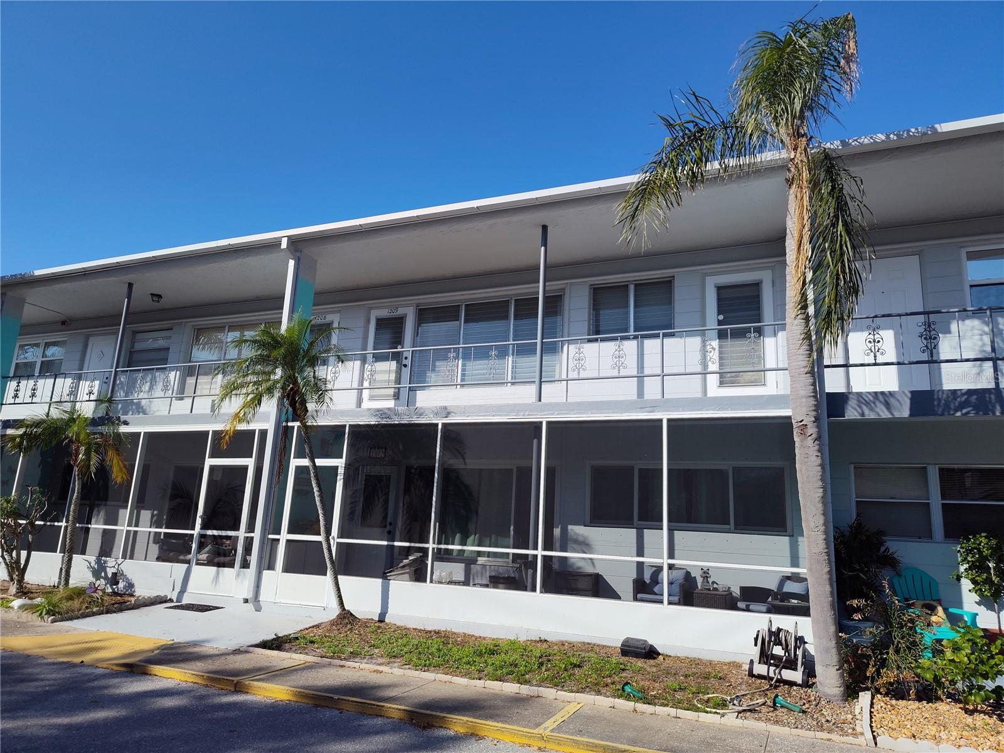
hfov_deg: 73.9
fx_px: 667
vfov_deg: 58.9
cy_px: 376
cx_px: 502
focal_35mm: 23
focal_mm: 5.56
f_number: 1.8
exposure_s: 1/2847
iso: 100
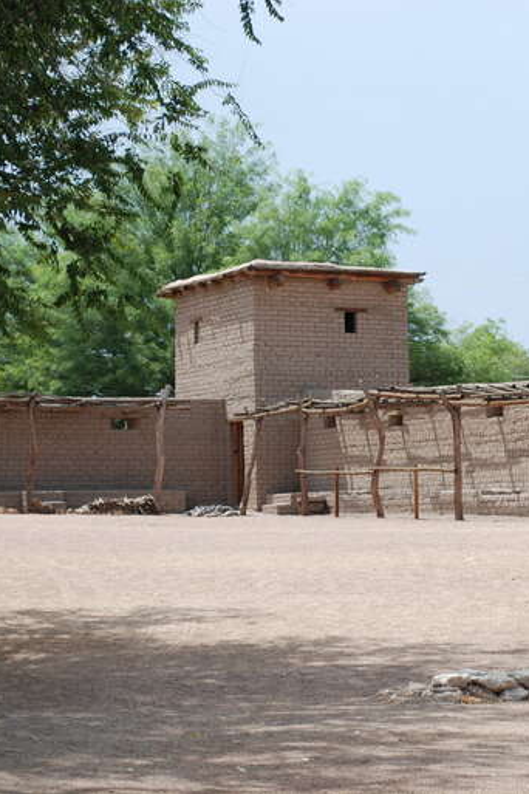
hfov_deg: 12.6
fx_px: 2380
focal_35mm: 108
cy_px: 397
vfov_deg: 18.9
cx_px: 487
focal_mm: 48
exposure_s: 1/200
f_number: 7.1
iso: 100
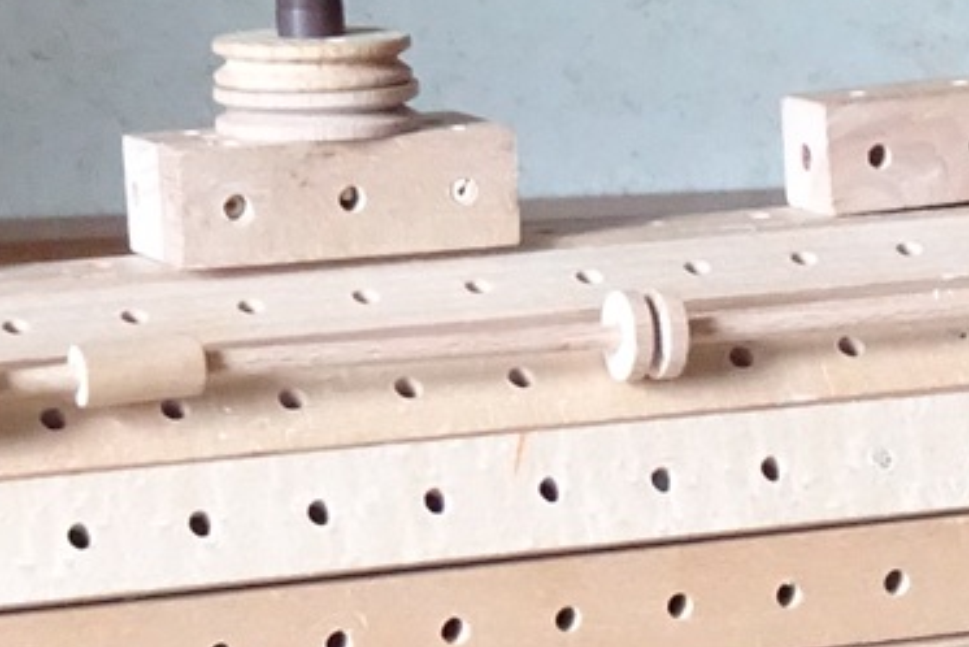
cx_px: 982
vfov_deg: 7.0
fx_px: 5143
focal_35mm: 191
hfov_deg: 10.7
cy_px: 1125
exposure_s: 1/40
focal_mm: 5.98
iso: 500
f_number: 4
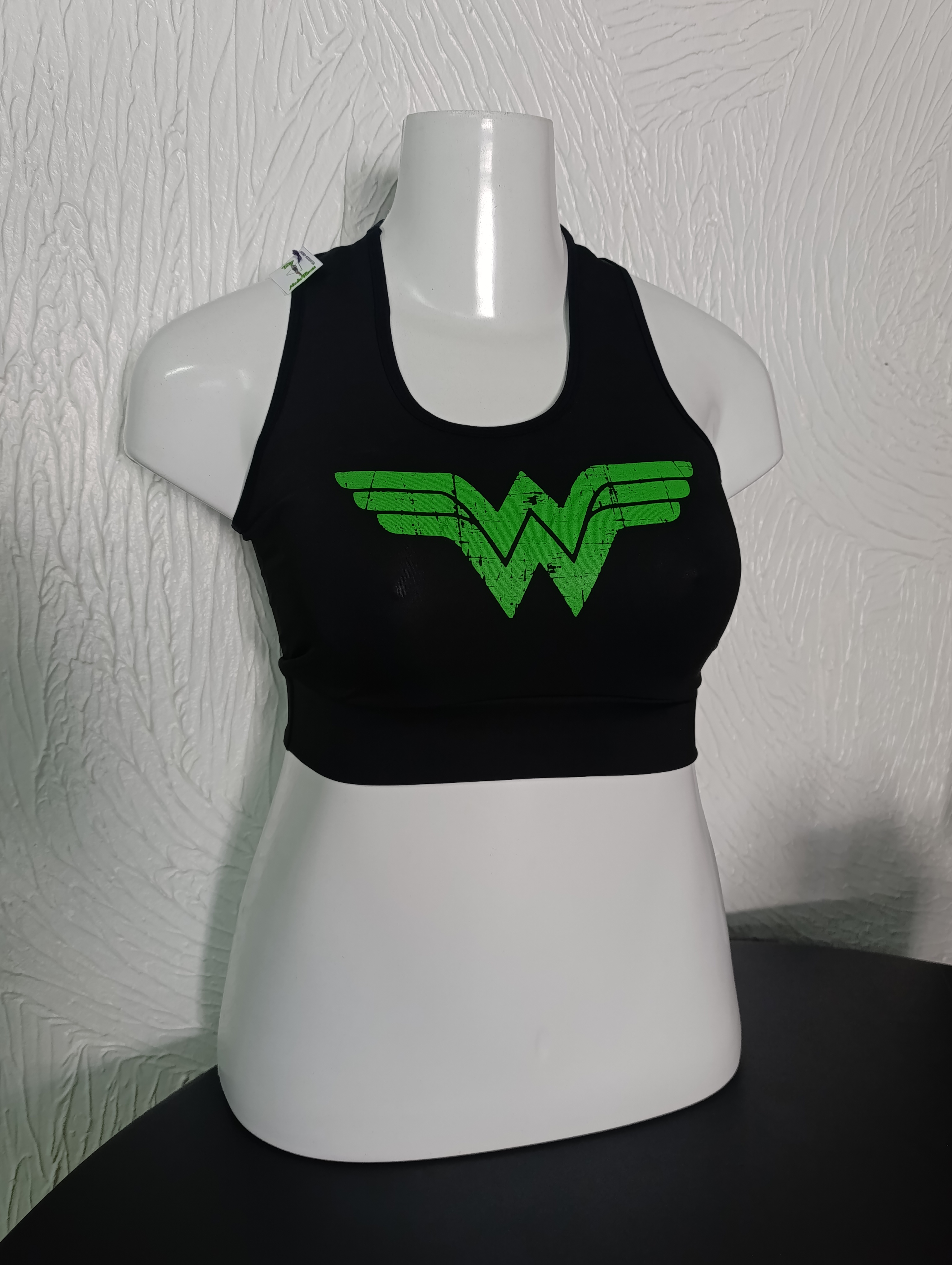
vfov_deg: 73.8
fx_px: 841
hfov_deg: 59.0
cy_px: 632
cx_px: 476
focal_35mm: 23
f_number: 1.6
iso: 500
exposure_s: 1/120
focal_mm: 6.14
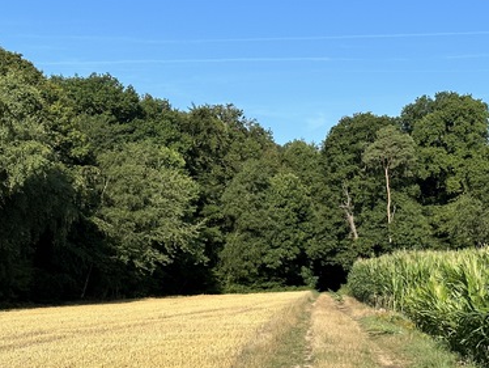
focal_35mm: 77
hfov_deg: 25.2
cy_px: 283
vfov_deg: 19.0
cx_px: 327
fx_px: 1088
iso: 64
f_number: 1.78
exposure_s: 1/3155
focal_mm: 6.86
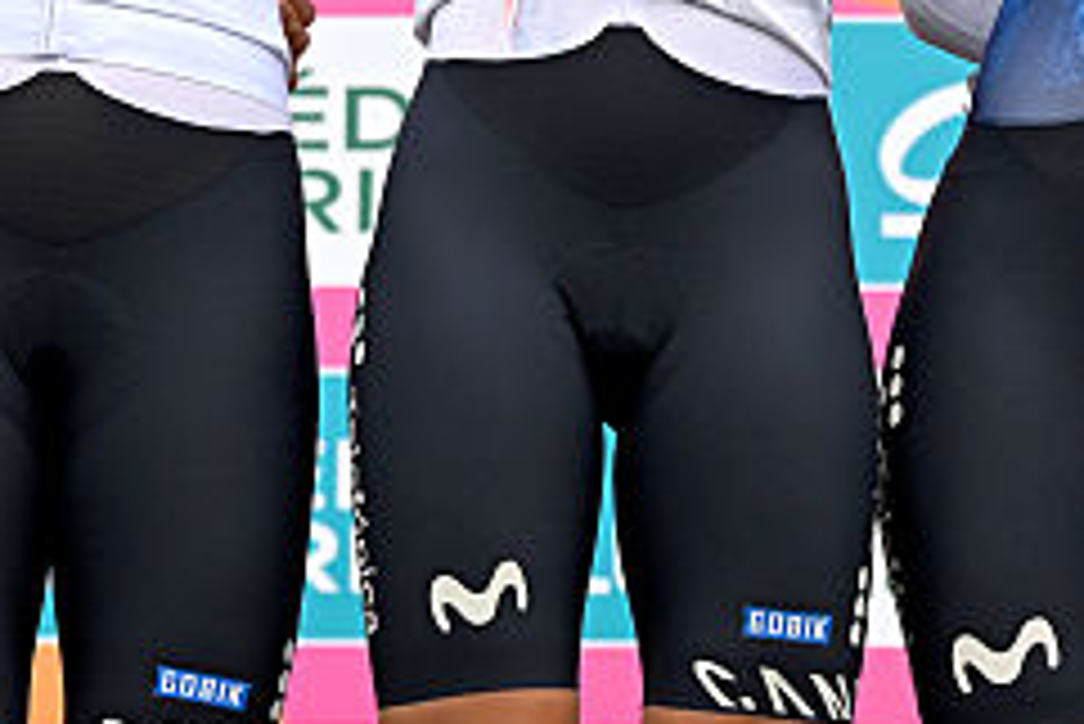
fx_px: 10093
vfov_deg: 4.1
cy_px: -632
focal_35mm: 335
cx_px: 607
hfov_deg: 6.1
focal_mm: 79
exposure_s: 1/1000
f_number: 3.2
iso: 400
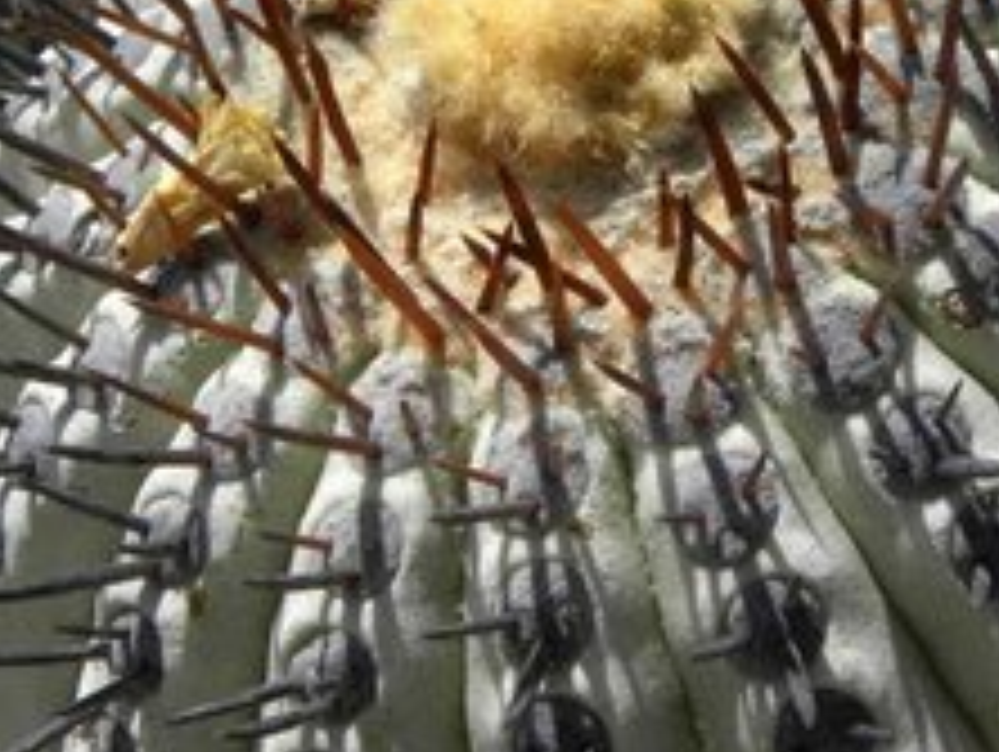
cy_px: 108
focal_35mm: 171
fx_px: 4940
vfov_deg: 8.7
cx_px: 608
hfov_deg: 11.5
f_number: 8
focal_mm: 16.9
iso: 64
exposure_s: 1/319
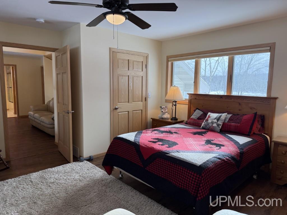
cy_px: 108
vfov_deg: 56.8
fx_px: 199
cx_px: 144
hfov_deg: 71.6
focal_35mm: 24
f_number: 1.78
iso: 100
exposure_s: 1/253
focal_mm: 6.76
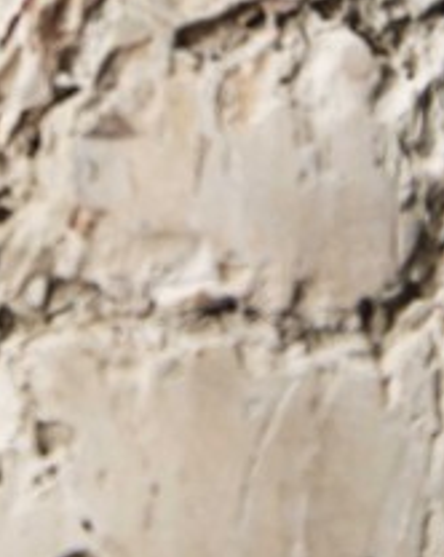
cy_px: -166
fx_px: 8965
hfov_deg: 2.8
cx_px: 53
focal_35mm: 545
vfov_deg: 3.5
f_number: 5.6
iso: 1000
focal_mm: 105
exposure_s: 1/250
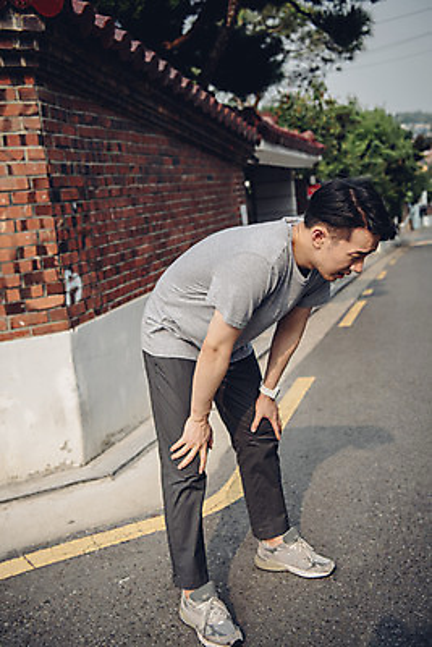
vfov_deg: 48.4
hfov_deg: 33.4
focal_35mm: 40
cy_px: 324
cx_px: 216
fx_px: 719
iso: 320
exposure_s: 1/2500
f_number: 3.5
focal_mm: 40
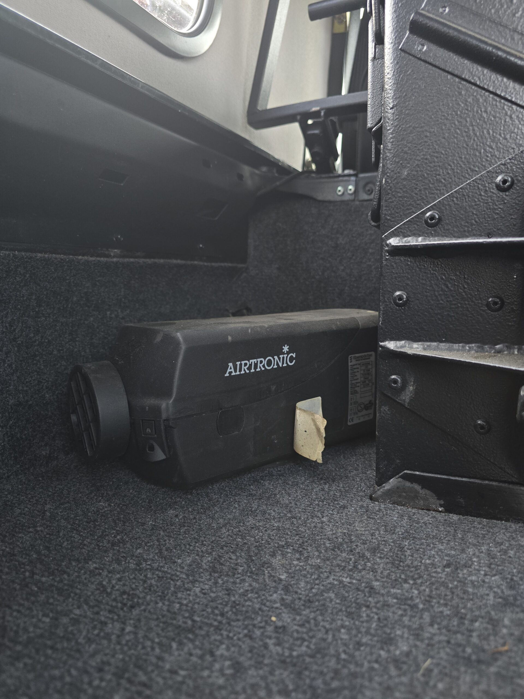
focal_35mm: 23
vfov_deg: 73.9
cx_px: 262
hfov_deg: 58.9
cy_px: 350
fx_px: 464
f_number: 1.7
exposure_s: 1/180
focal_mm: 6.3
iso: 200
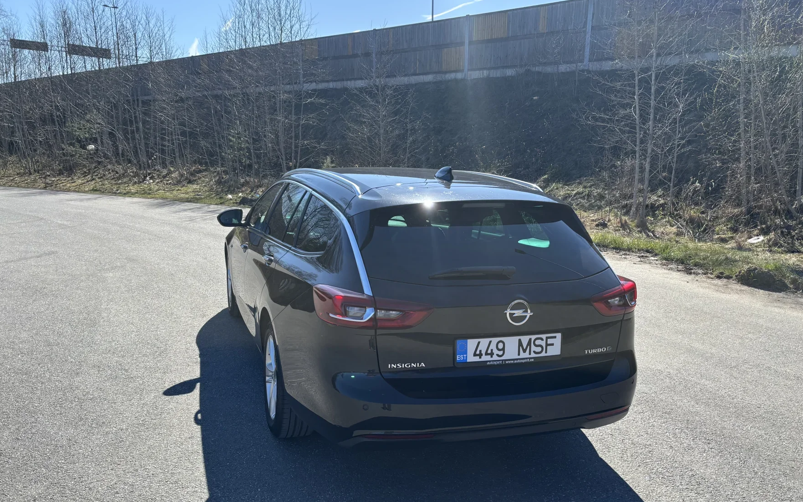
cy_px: 292
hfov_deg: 62.9
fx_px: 656
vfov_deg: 41.7
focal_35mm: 30
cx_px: 386
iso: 50
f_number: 1.6
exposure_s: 1/1812
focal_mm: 5.96
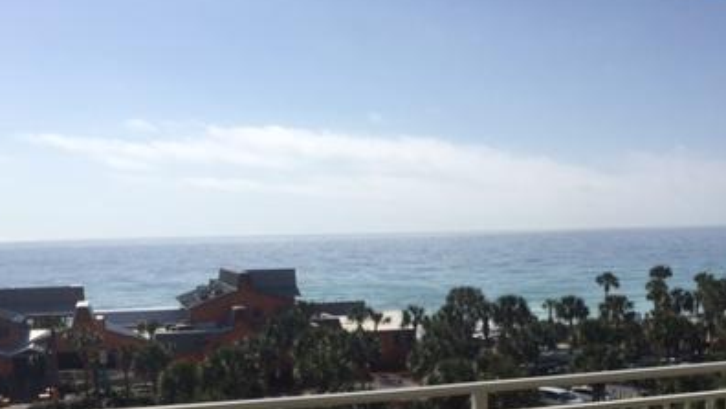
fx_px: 982
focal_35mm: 51
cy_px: 398
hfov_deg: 40.4
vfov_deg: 22.7
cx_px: 440
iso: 32
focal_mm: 4.15
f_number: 2.2
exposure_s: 1/6623
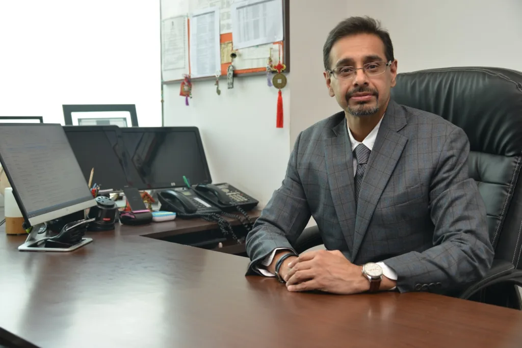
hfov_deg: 42.7
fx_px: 667
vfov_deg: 29.3
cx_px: 261
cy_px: 174
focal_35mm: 46
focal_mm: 46
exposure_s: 1/60
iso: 400
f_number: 5
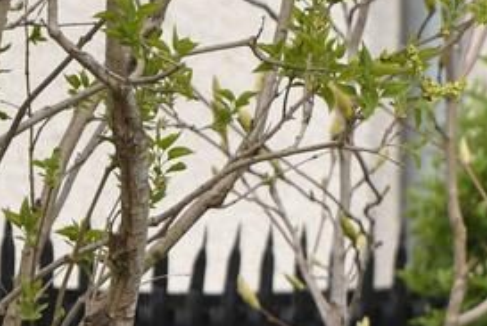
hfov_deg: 2.3
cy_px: 516
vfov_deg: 1.5
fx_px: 12290
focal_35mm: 907
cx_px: 1334
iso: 110
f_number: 6.3
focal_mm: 155
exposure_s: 1/800
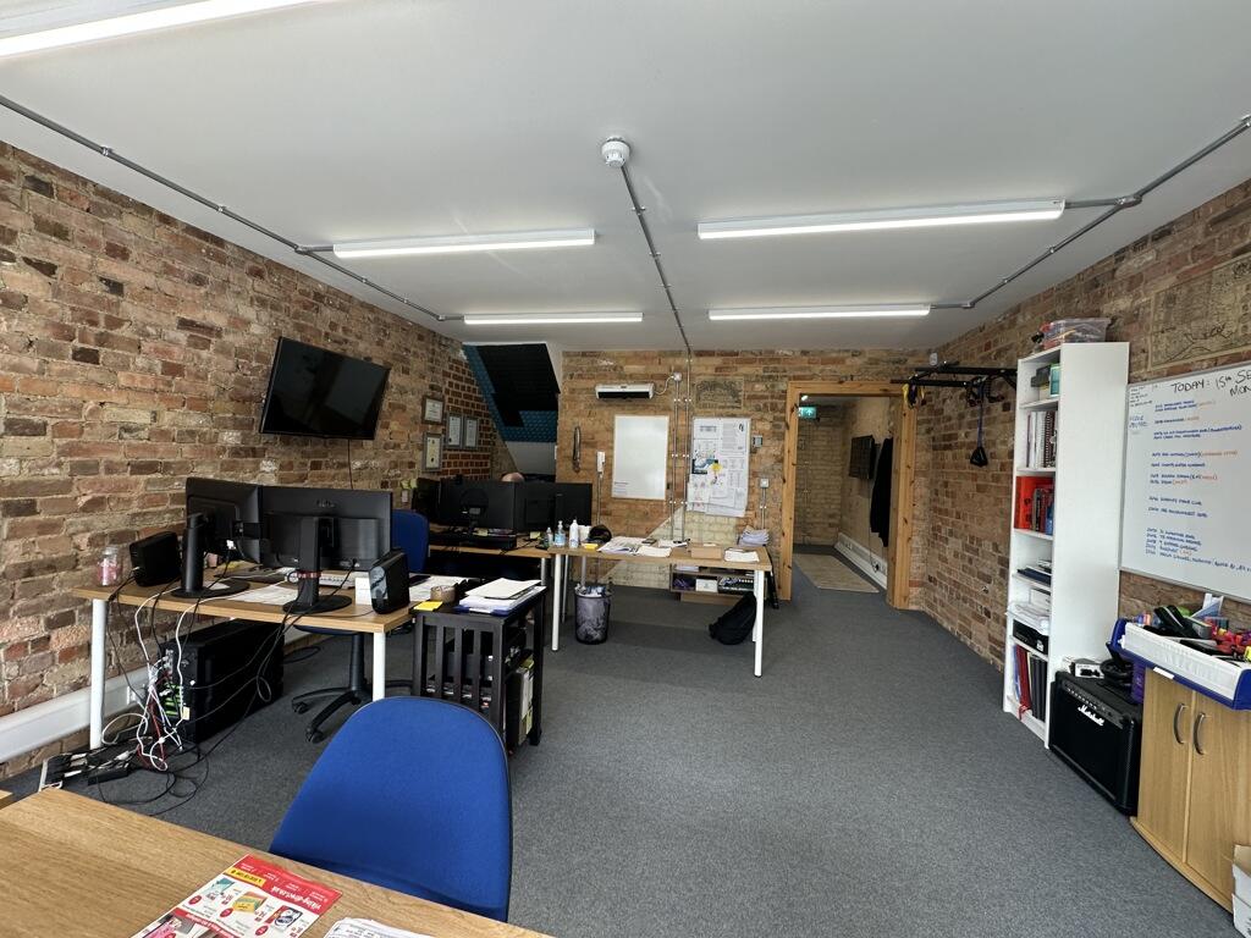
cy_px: 469
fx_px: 506
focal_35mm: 14
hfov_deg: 102.1
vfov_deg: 85.7
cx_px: 626
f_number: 2.2
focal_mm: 2.22
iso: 64
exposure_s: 1/100
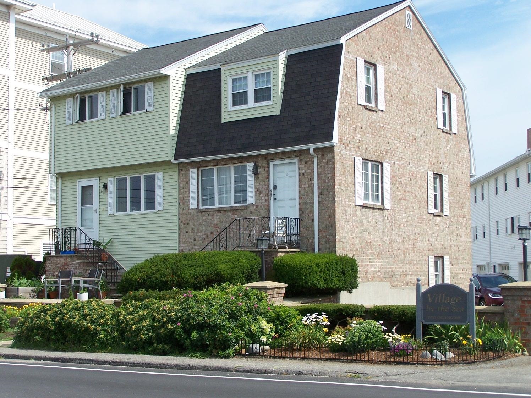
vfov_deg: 24.8
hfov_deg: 32.7
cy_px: 199
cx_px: 266
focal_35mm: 59
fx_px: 905
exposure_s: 1/800
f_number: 4.5
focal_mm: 9.8
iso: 80
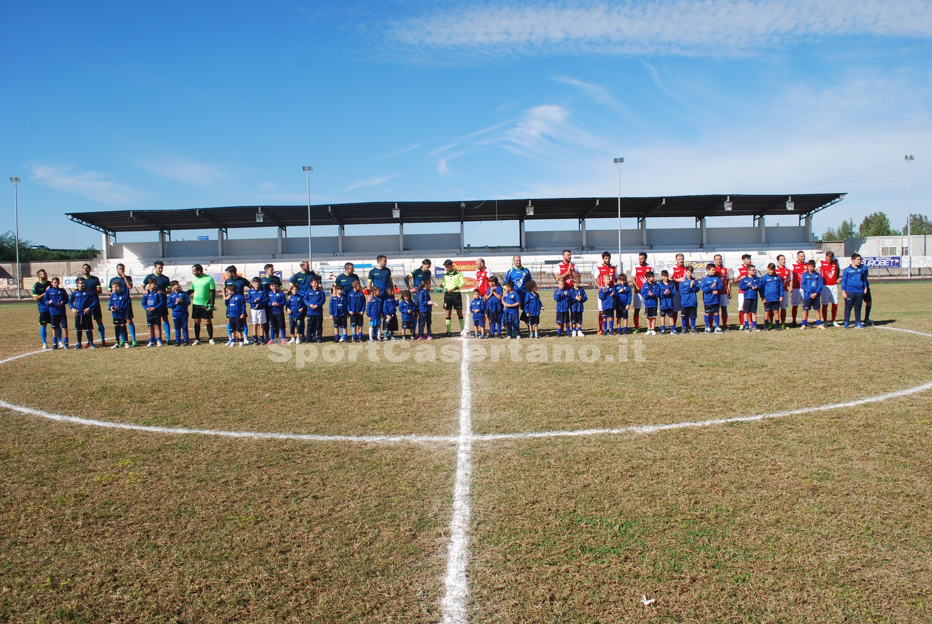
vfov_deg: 48.0
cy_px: 312
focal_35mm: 27
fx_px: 700
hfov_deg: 67.3
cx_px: 466
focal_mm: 18
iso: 100
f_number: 8
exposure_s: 1/250
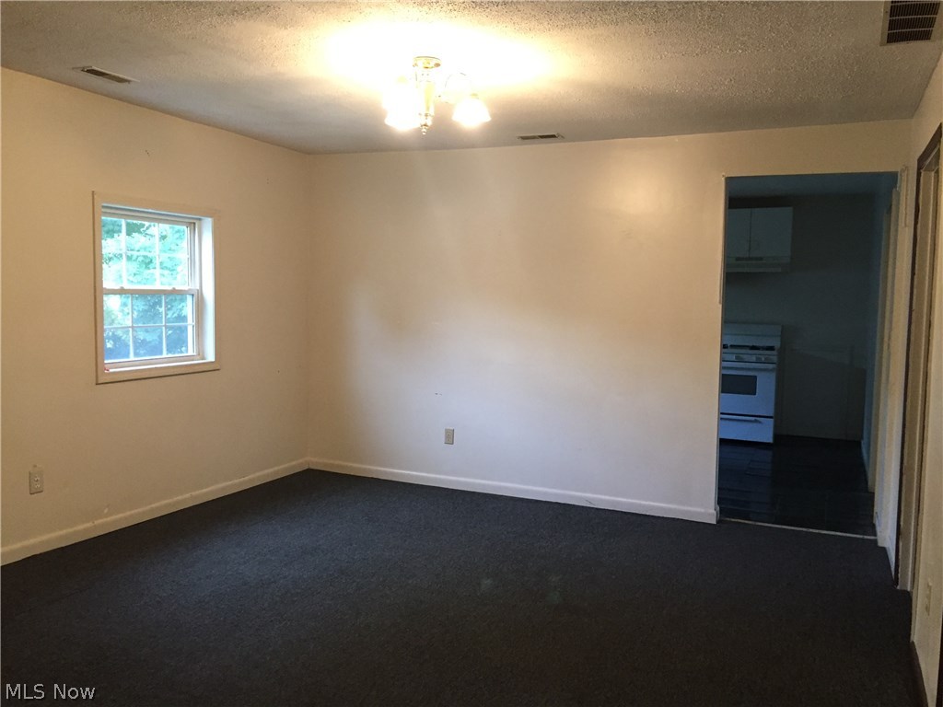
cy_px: 354
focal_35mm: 29
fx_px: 790
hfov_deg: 61.7
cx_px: 472
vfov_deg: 48.2
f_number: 2.2
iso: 160
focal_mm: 4.15
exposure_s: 1/30
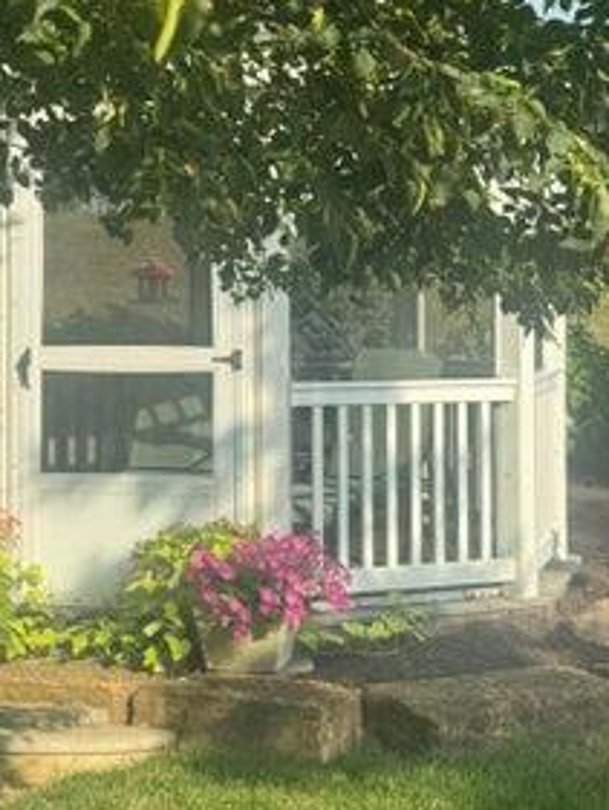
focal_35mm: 82
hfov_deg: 17.9
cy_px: 265
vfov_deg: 23.7
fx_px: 1922
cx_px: 150
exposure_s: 1/2415
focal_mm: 6.76
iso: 64
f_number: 1.78
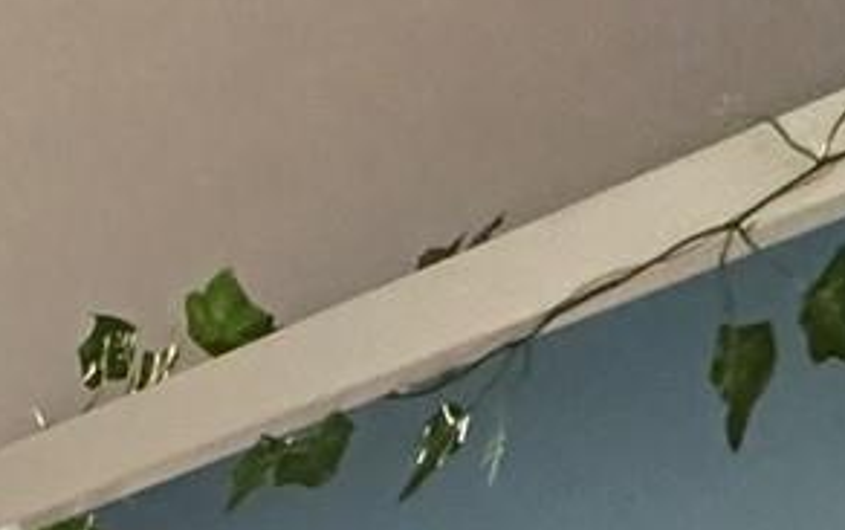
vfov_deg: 7.7
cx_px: -110
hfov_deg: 19.1
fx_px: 2397
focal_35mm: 104
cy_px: 2201
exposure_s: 1/99
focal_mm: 2.22
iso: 250
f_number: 2.2
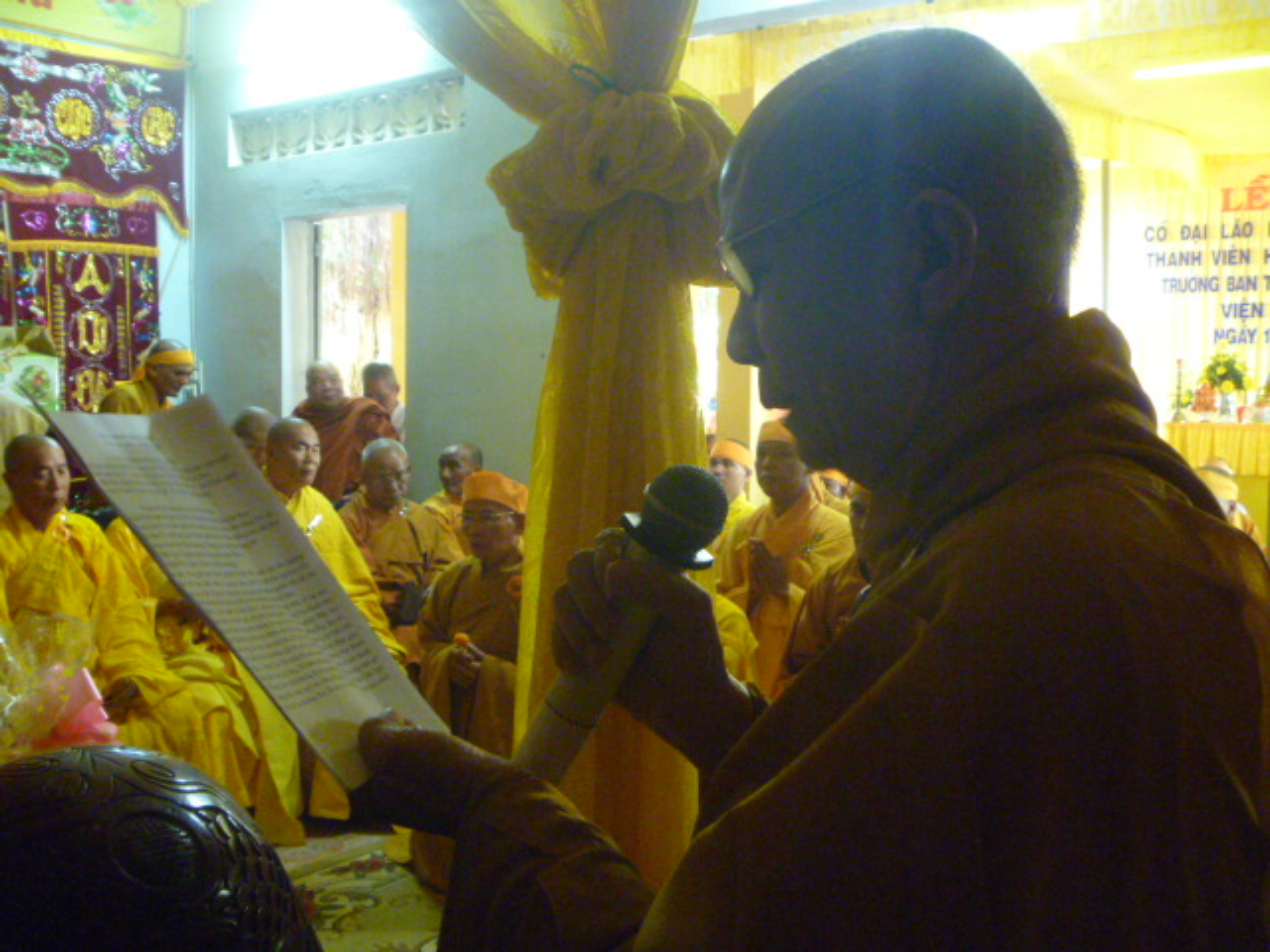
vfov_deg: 40.7
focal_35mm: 35
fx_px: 1284
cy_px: 476
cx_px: 635
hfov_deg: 52.6
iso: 800
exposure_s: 1/13
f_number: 3.5
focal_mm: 6.3
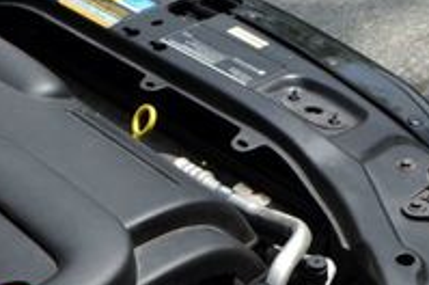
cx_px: 82
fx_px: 1261
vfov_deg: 12.7
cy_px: 311
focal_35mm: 106
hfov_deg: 19.1
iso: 140
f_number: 8
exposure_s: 1/250
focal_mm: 22
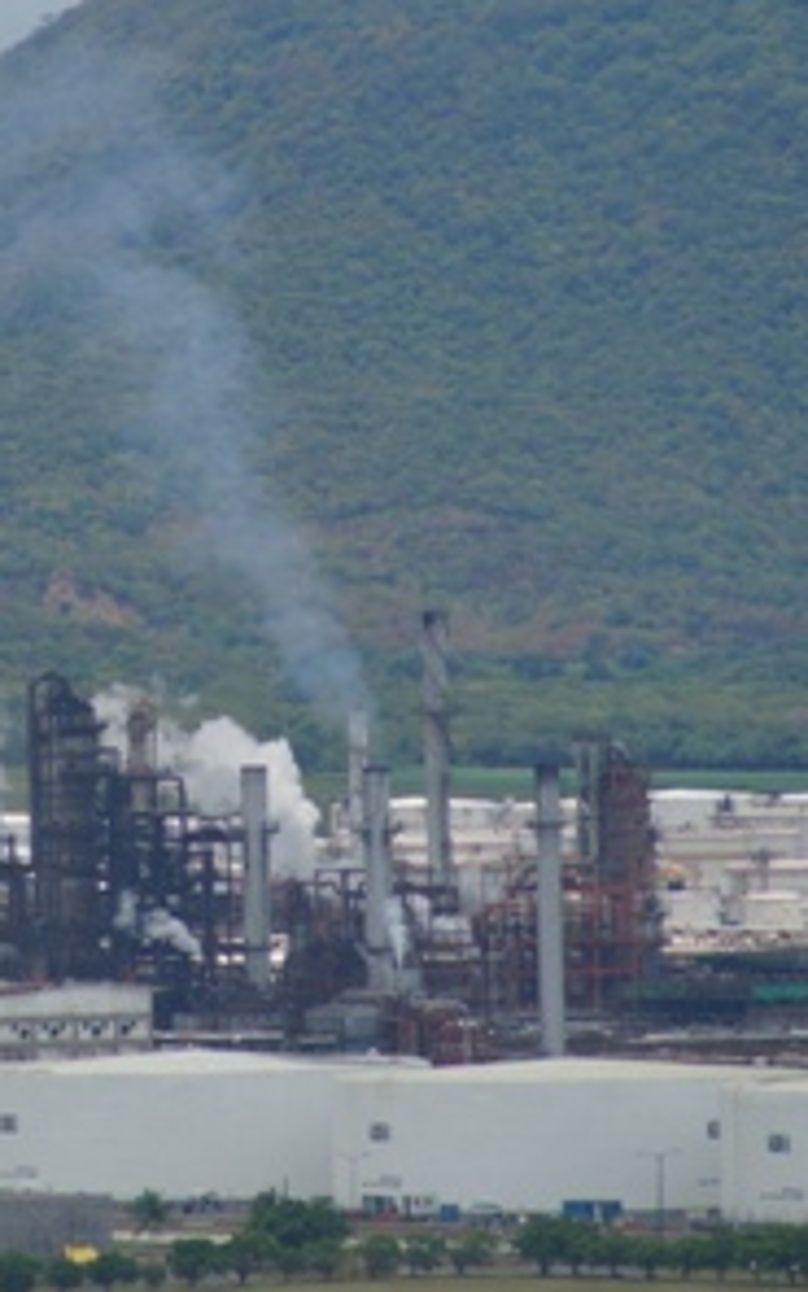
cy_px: 646
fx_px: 24452
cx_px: 188
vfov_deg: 3.0
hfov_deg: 1.9
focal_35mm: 694
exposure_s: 1/500
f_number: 7.1
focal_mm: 300
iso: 100
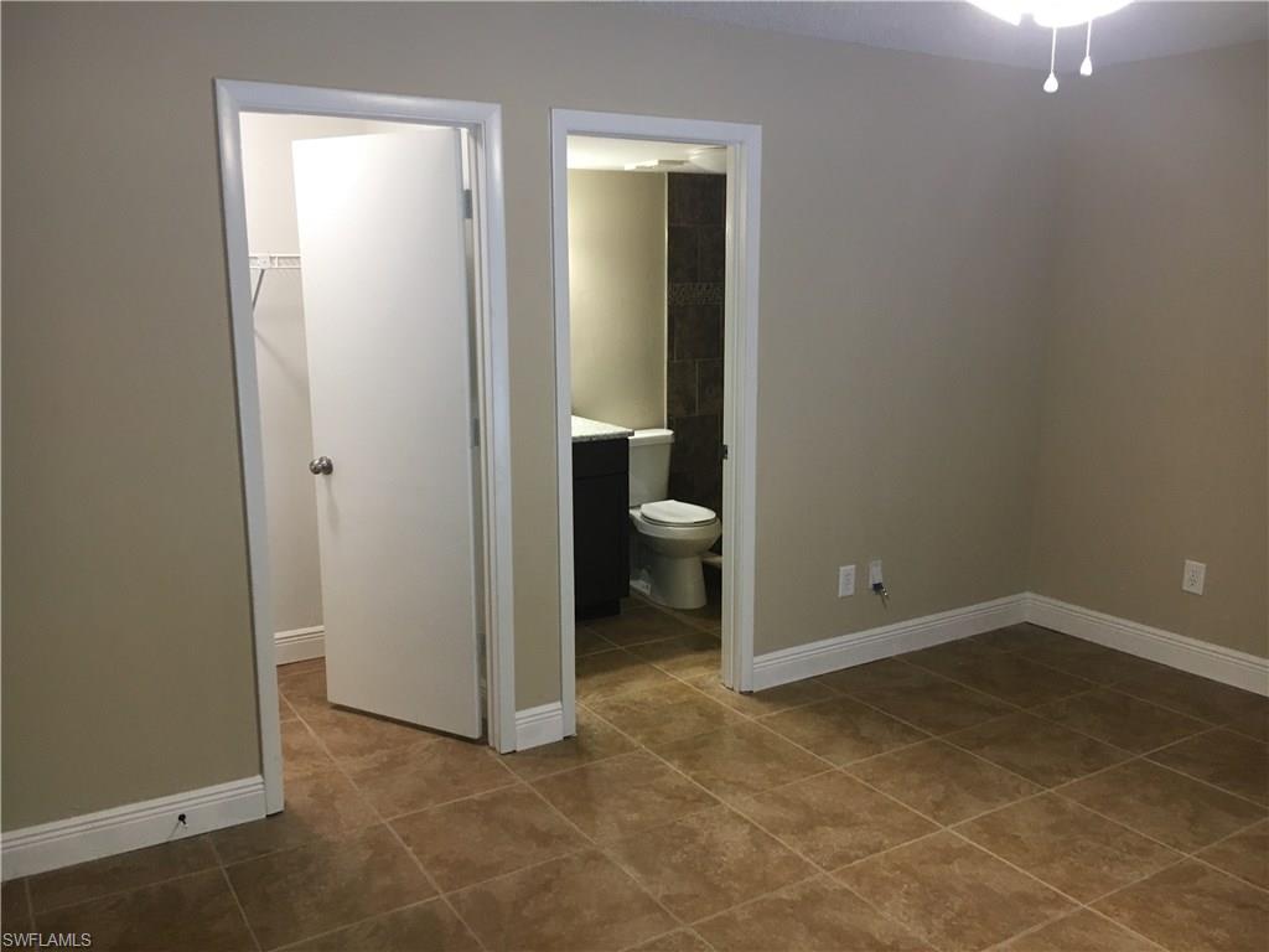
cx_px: 634
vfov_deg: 48.2
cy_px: 476
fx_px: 1063
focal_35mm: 29
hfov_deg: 61.7
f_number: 2.2
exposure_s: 1/30
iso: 80
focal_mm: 4.15
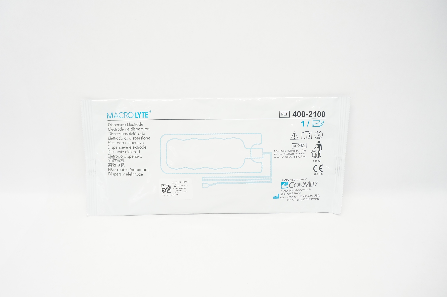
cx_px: 224
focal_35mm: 27
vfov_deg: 47.8
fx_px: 335
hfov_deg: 67.4
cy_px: 148
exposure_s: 1/80
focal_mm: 18
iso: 800
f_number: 5.6
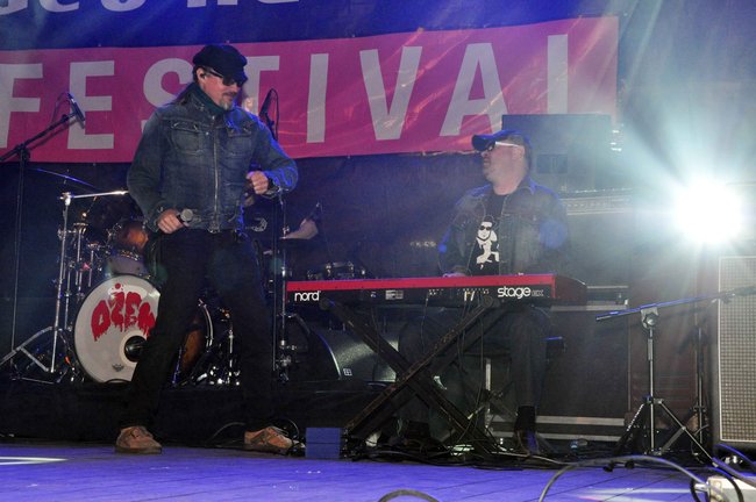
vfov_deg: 20.6
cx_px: 378
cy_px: 251
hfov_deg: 30.5
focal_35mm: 66
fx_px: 1385
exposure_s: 1/60
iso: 1250
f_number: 13
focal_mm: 44
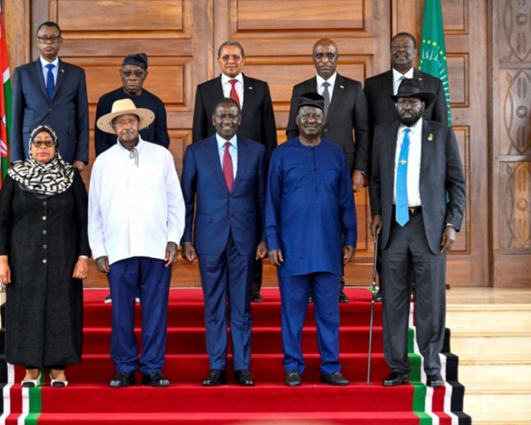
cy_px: 212
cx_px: 234
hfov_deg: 14.2
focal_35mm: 136
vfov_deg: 11.4
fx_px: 2138
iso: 4500
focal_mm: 120
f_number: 6.3
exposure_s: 1/1000
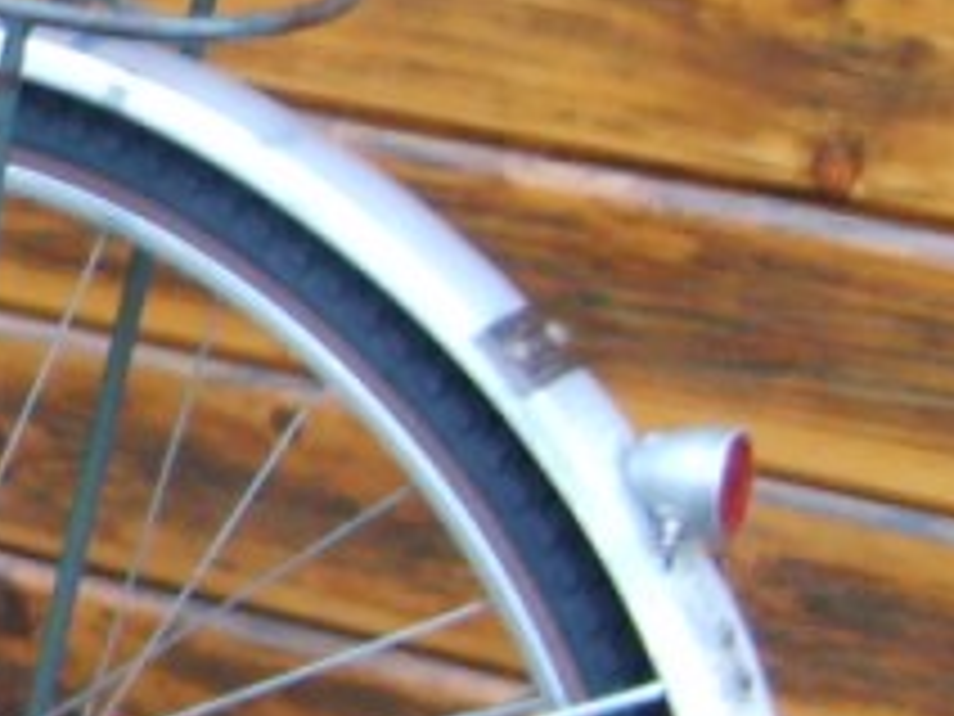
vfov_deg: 8.8
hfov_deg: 10.7
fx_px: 4658
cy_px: 342
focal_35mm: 169
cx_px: -972
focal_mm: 5.8
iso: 140
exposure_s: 1/15
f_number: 2.8
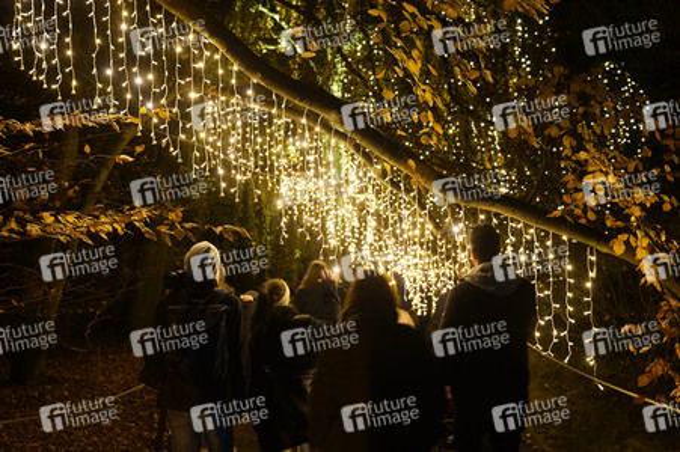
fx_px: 868
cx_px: 340
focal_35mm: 46
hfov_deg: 42.8
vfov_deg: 29.2
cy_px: 226
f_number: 3.5
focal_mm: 46
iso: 1600
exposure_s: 1/15
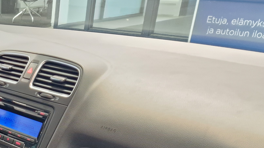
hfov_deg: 29.8
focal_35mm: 62
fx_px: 434
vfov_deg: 17.4
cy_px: 225
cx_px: -39
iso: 1000
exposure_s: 1/100
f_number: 1.8
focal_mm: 5.4
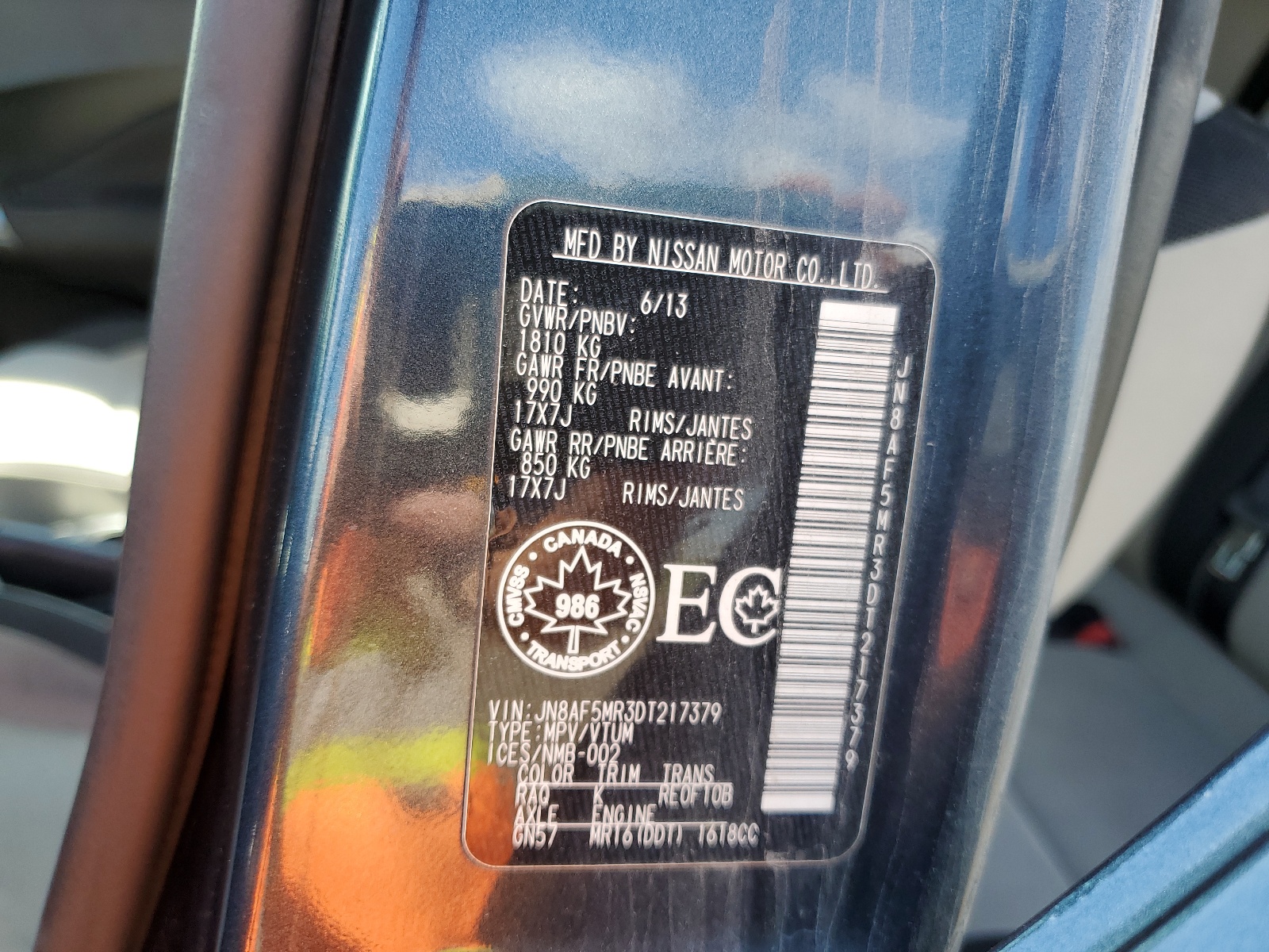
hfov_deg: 67.3
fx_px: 953
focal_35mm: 26
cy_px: 476
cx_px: 634
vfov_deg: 53.1
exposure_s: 1/286
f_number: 1.5
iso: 50
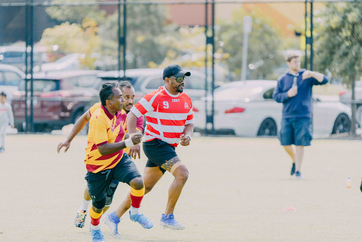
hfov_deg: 5.4
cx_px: 181
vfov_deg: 3.6
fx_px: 3841
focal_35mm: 382
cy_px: 121
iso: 200
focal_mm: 382
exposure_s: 1/500
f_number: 6.3
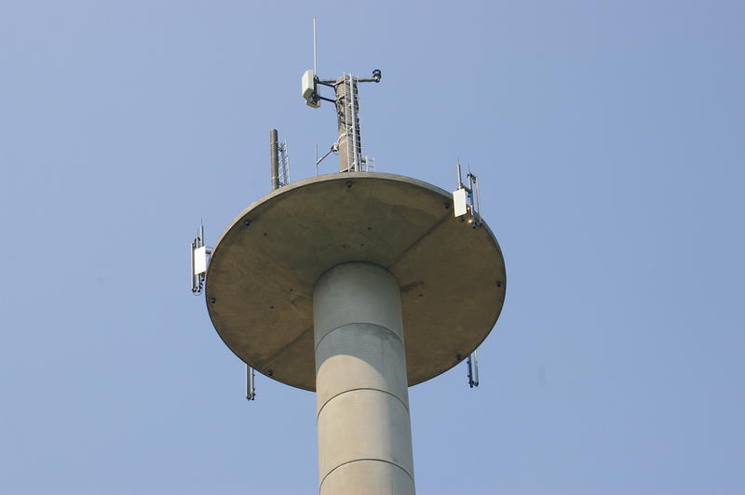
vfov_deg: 11.4
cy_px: 248
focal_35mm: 120
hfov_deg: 17.1
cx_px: 372
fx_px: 2481
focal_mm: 80
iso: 400
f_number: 13
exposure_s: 1/500
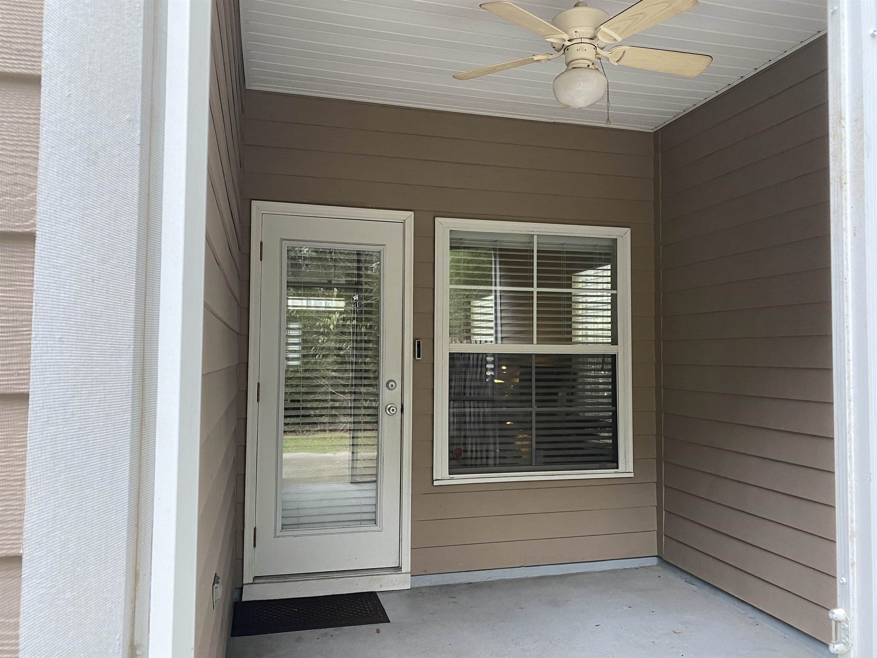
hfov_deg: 67.3
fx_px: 659
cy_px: 329
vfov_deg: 53.1
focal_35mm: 26
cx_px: 438
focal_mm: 4.25
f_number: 1.8
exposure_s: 1/88
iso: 125
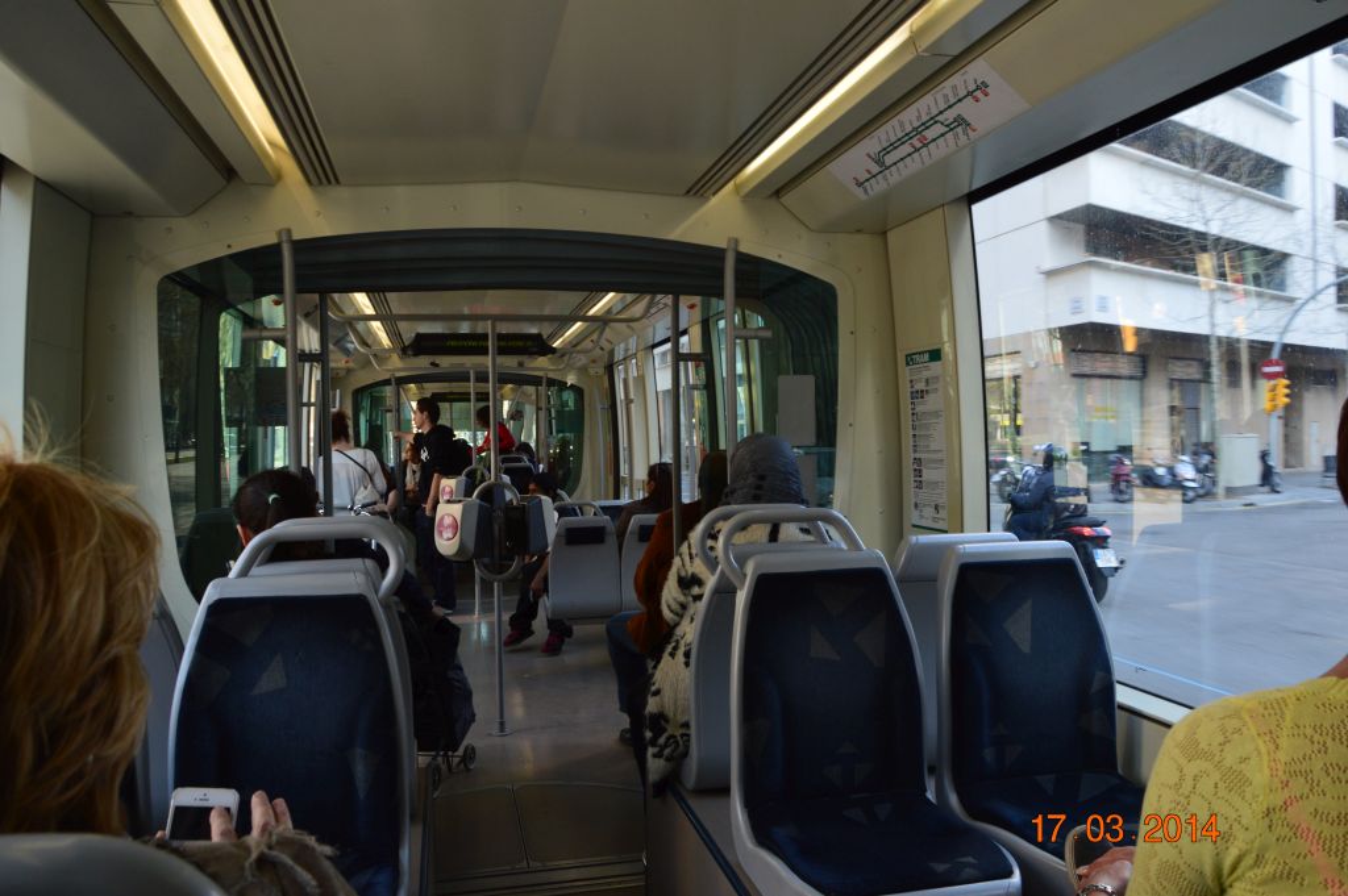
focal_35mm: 27
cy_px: 448
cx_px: 674
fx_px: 1010
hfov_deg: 67.4
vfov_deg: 47.9
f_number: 8
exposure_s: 1/60
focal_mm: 18
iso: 400
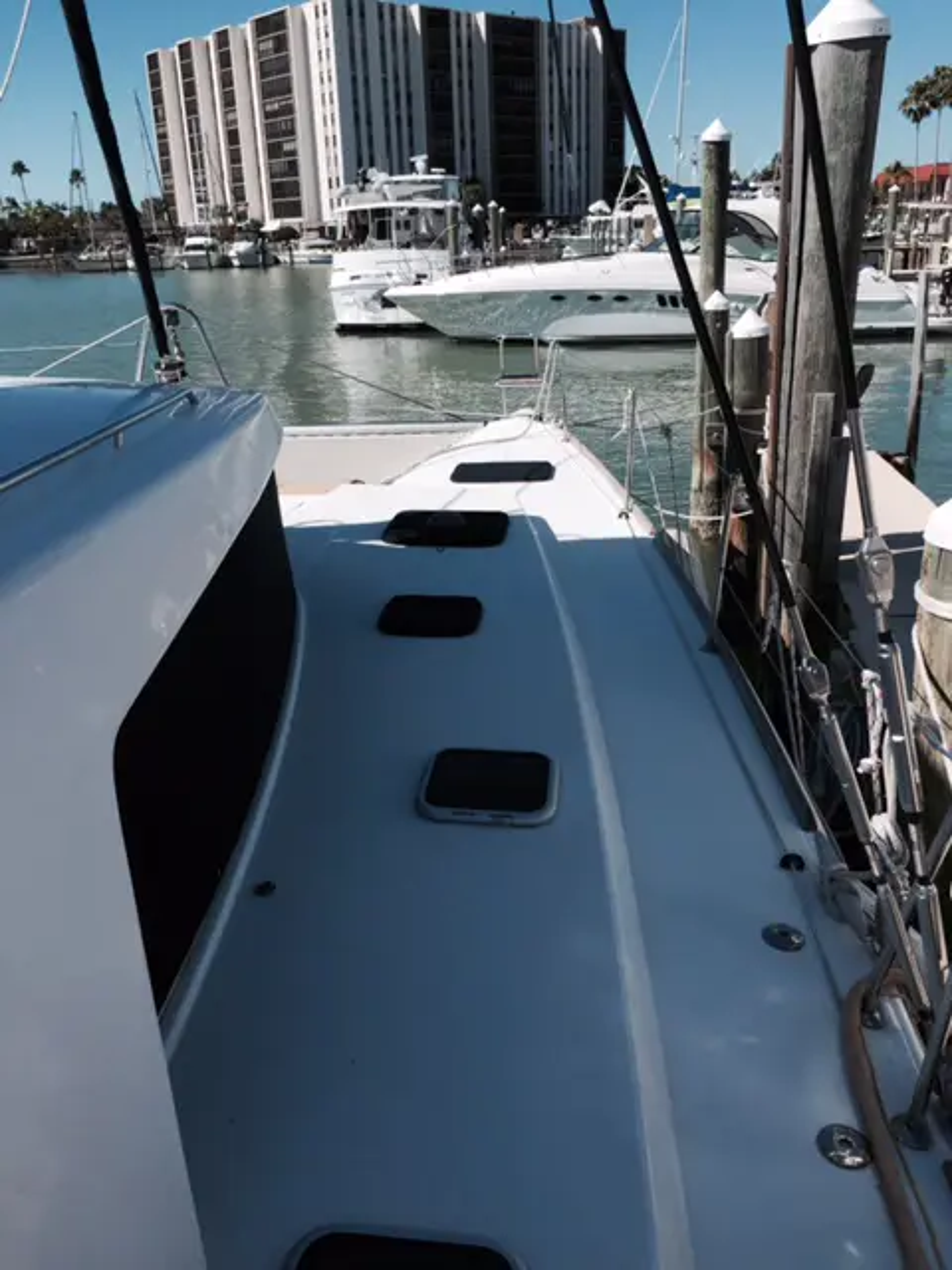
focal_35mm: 29
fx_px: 1063
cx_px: 476
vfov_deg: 61.7
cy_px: 635
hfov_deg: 48.2
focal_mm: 4.15
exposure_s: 1/3049
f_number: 2.2
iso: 32
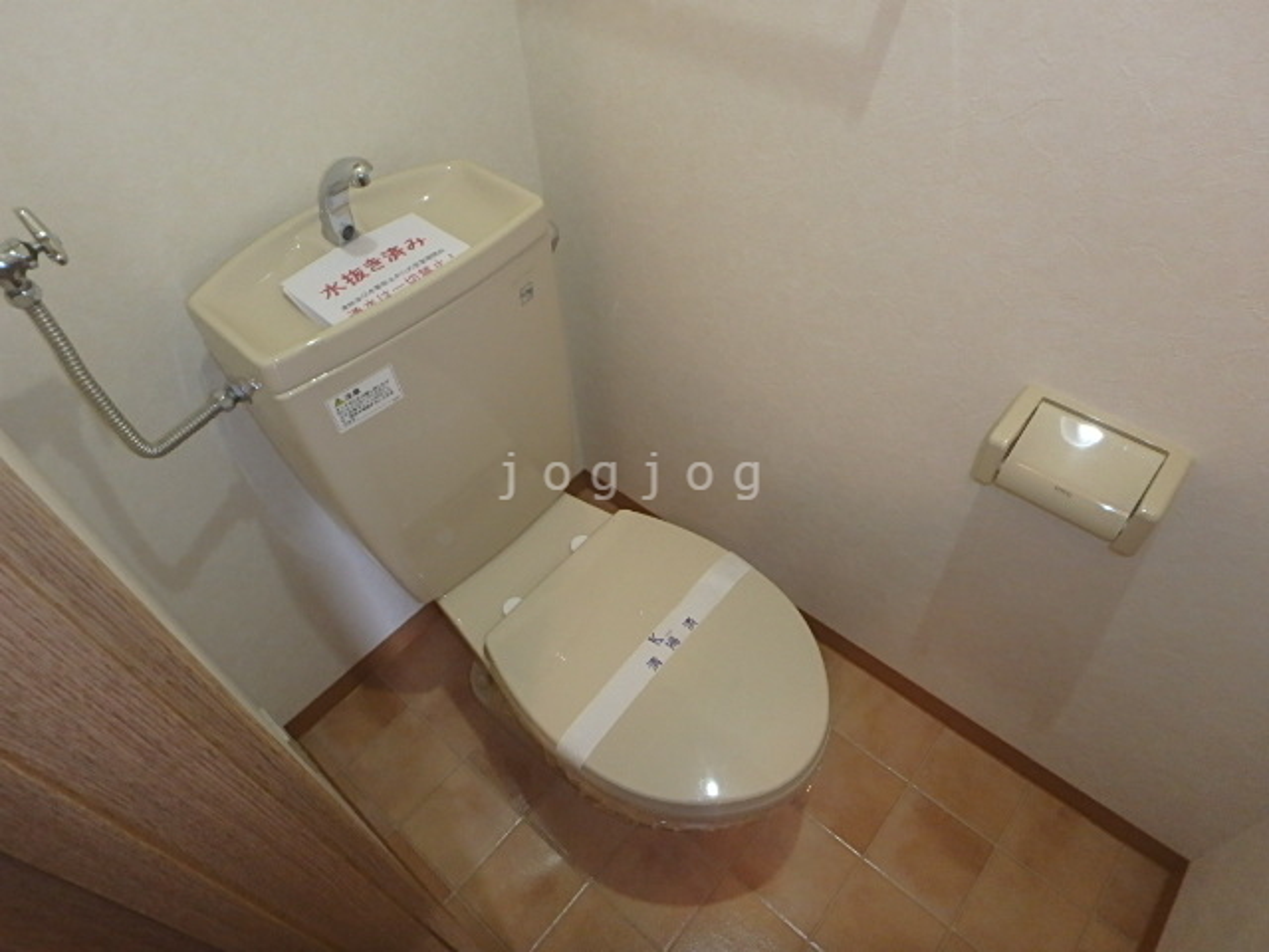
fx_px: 770
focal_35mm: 21
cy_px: 476
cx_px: 634
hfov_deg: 79.0
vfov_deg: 63.4
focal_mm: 3.7
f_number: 3.5
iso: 400
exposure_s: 1/30
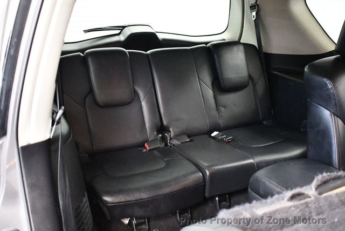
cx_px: 172
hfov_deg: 53.1
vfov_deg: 36.9
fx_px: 345
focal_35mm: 36
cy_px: 116
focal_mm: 18
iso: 11400
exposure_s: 1/60
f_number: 3.5
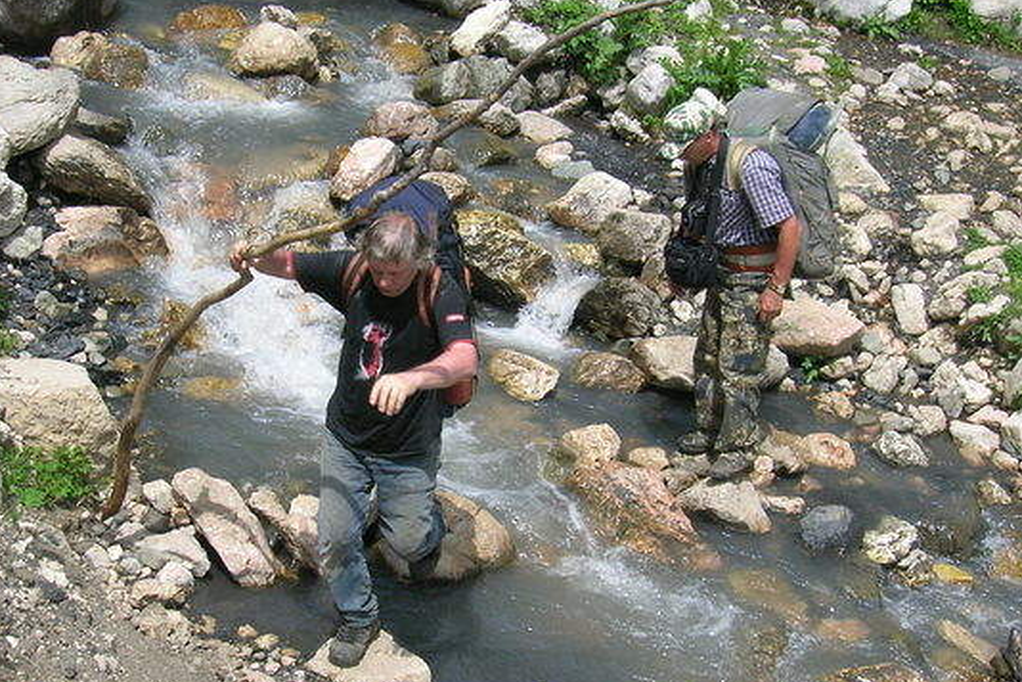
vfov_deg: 25.5
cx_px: 410
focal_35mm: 53
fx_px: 1504
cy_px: 351
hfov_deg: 37.4
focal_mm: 5.7
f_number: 4.9
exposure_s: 1/258
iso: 50
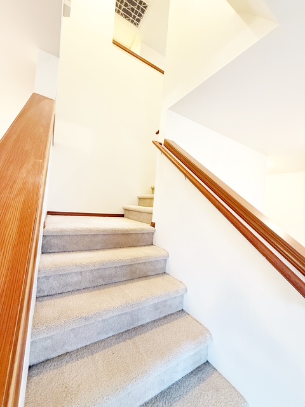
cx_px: 152
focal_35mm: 14
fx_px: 164
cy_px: 204
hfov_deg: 85.7
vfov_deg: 102.1
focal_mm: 2.22
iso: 500
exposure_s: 1/60
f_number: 2.2
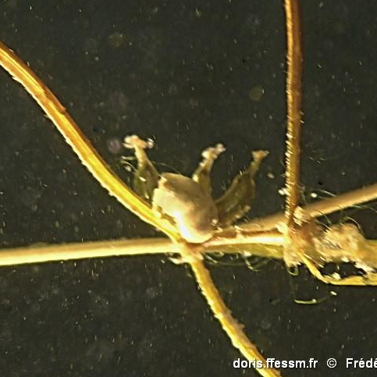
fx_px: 1466
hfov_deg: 14.6
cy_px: 188
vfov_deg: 14.7
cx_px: 205
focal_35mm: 119
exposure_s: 1/200
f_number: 6.3
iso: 200
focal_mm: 18
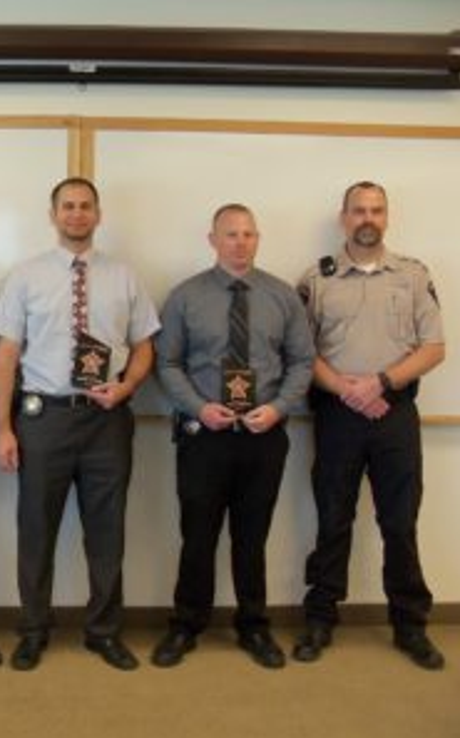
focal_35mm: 50
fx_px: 1005
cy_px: 370
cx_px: -32
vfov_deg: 40.3
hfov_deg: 24.2
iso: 250
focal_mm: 6.2
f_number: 3.5
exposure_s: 1/40
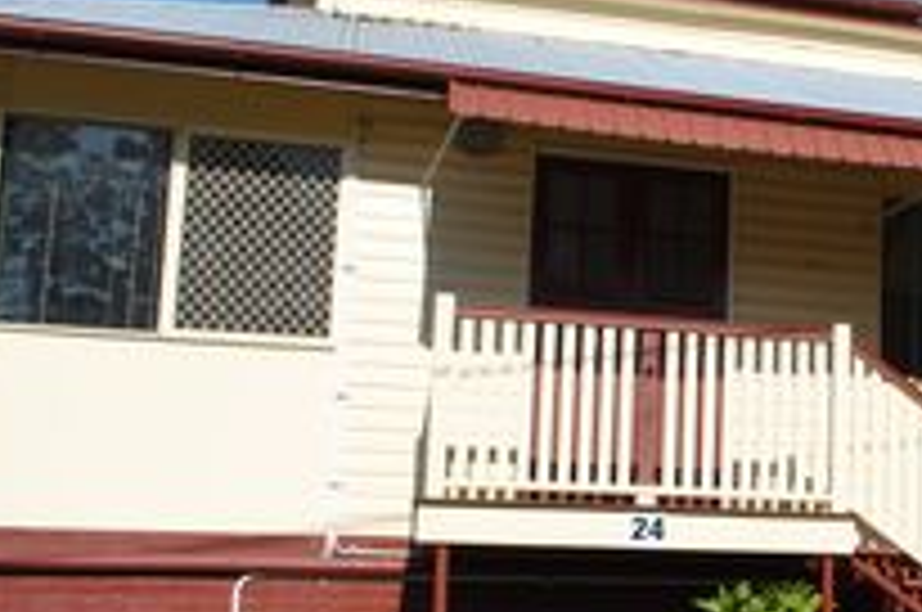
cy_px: 380
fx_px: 1585
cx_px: 998
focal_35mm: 62
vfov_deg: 21.8
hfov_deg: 29.4
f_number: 9
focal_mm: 18
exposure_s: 1/320
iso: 100
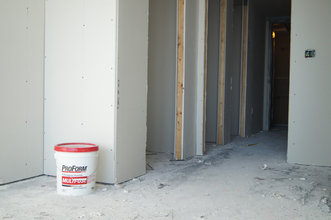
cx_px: 166
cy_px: 110
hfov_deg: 46.4
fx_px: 386
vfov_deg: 31.8
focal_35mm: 42
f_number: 4.5
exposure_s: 1/160
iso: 125
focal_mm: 28
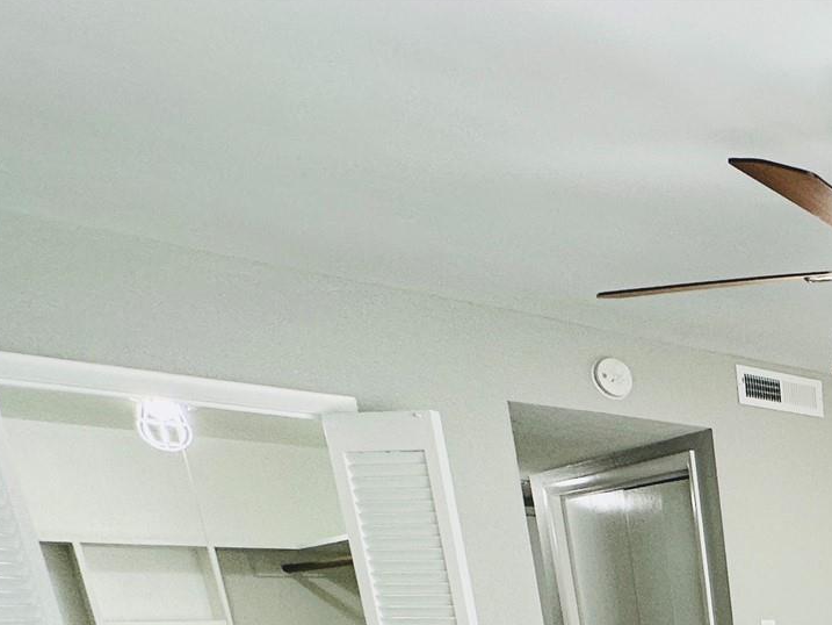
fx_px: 962
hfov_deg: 33.3
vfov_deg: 27.5
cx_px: 1098
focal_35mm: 40
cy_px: 885
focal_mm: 2.22
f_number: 2.2
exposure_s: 1/120
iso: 125
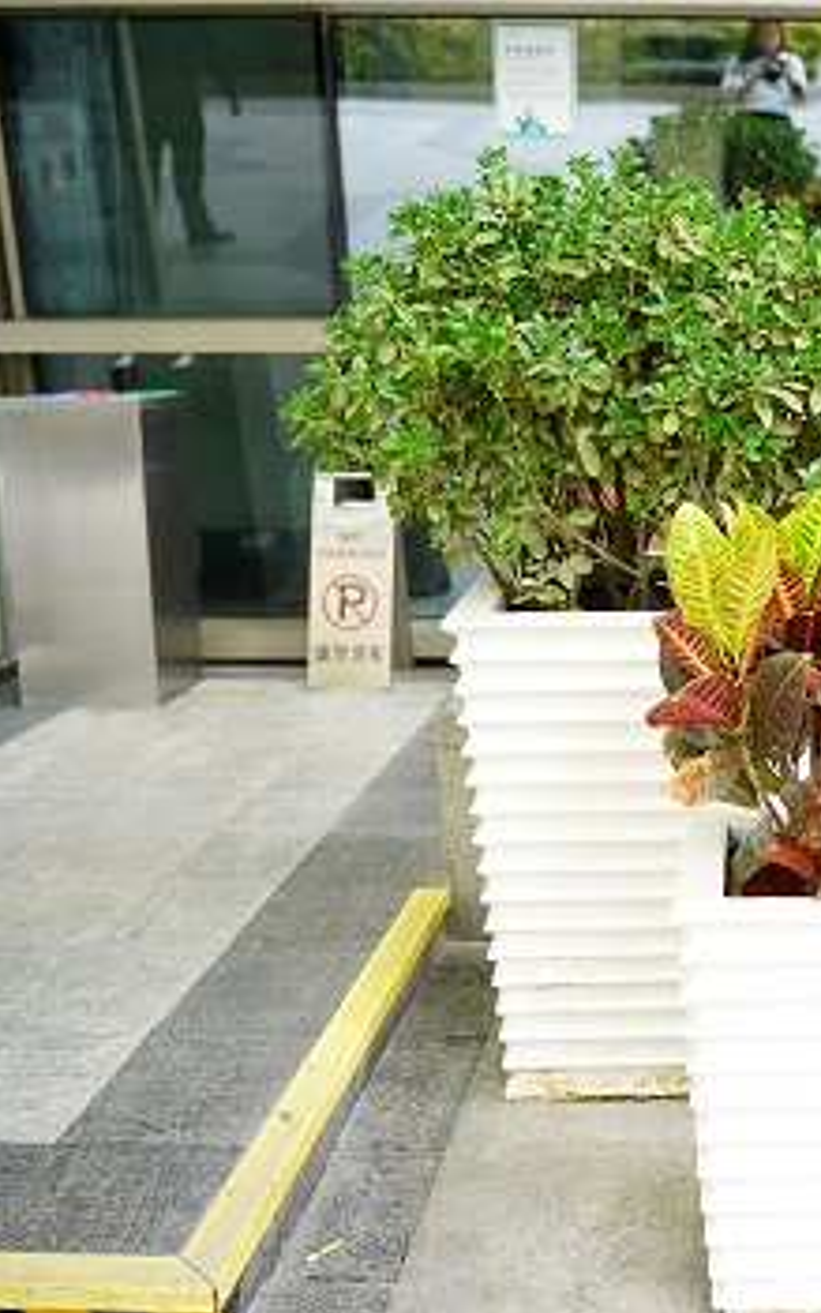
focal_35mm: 44
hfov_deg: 27.7
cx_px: 799
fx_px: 1574
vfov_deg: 45.3
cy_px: 672
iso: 400
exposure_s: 1/400
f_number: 2.8
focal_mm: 28
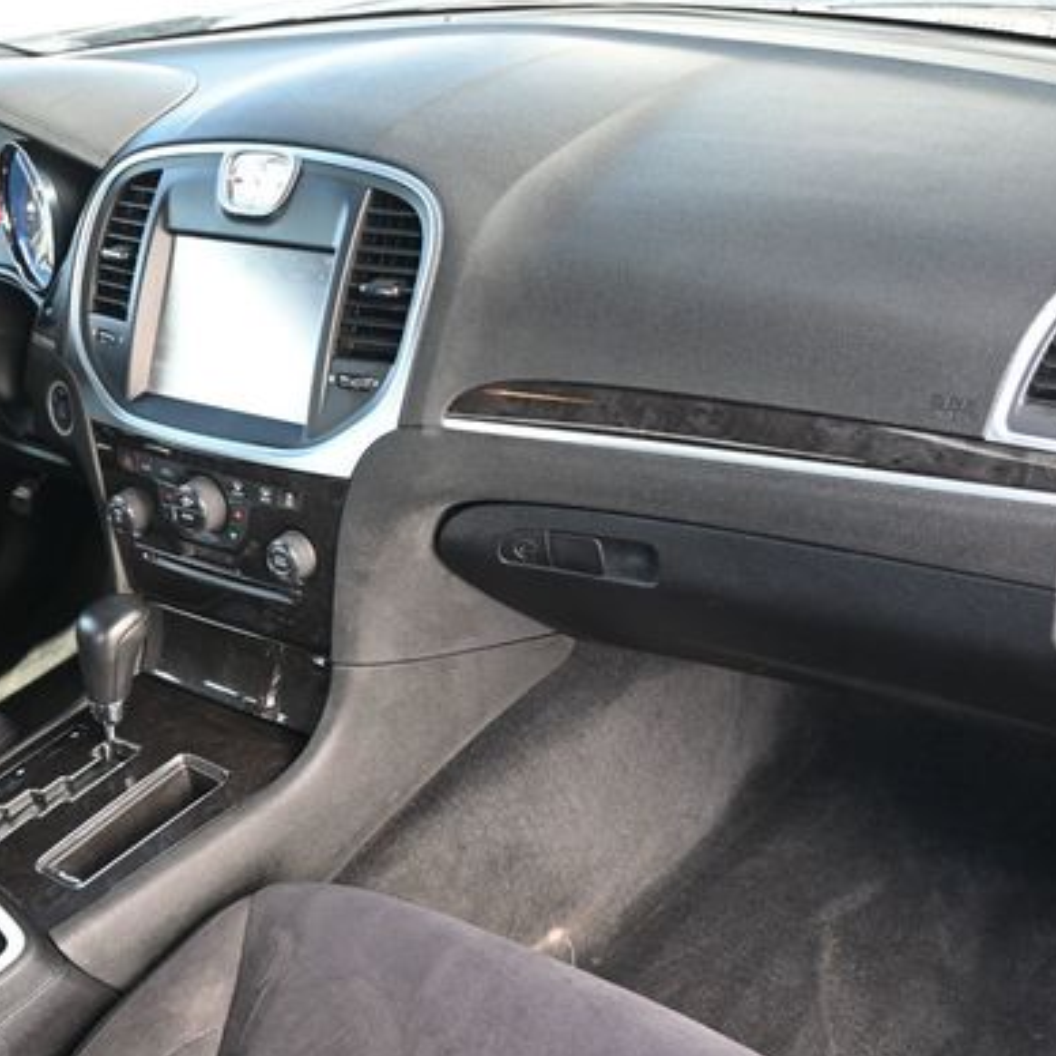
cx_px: 463
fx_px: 1450
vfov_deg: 40.0
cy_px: 558
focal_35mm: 42
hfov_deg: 40.0
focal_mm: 20
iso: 560
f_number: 3.8
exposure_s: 1/125
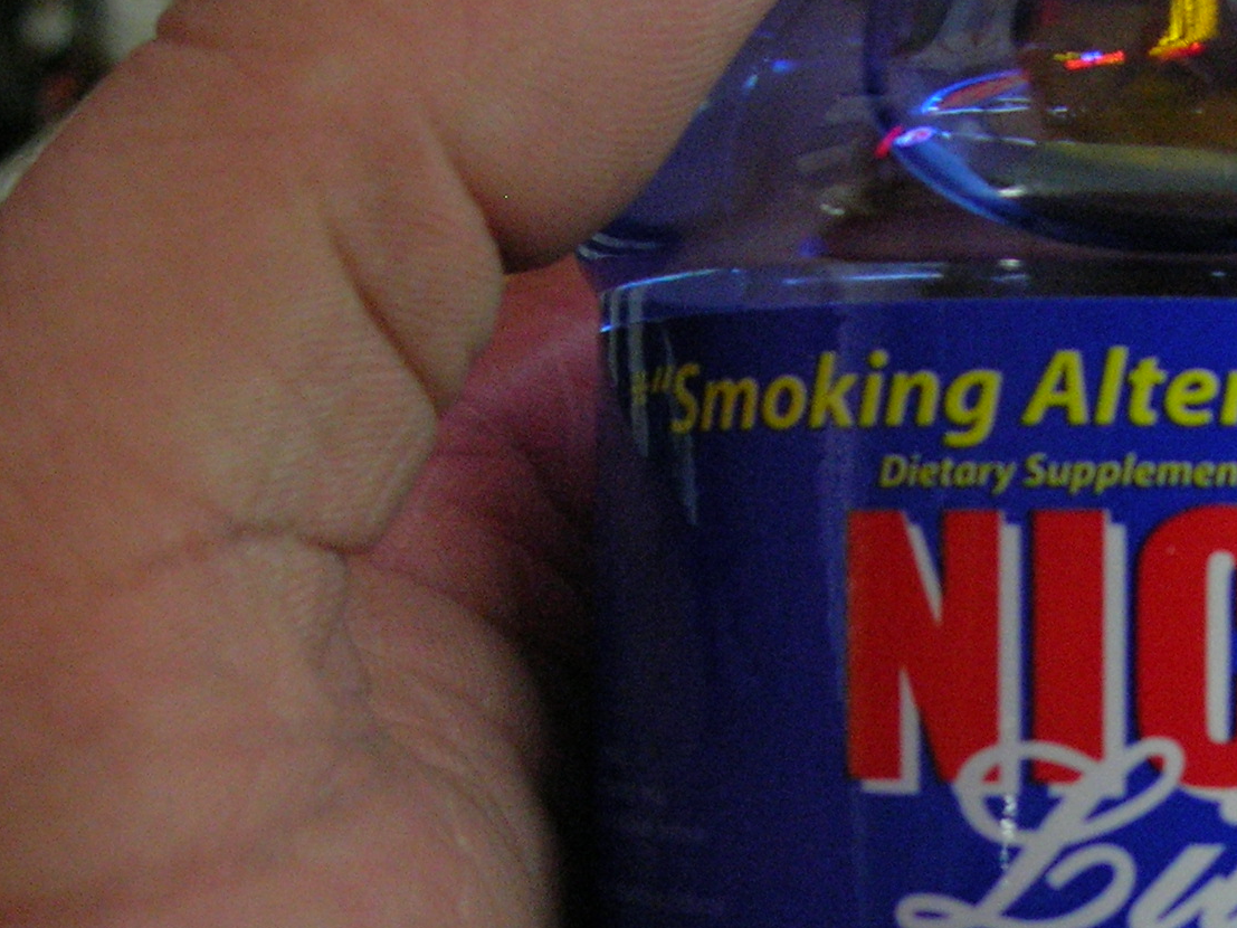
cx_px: 1062
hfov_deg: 21.6
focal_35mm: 89
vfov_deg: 16.4
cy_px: 769
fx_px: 3180
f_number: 2.8
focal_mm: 7.8
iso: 200
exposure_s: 1/60
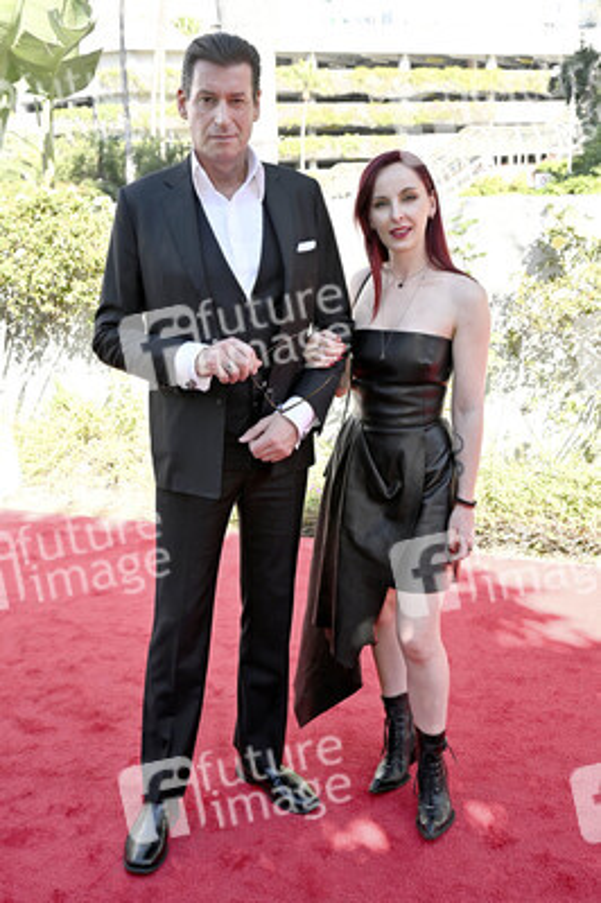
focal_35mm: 35
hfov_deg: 37.8
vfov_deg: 54.5
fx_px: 878
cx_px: 300
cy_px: 452
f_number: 5.6
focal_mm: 35
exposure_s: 1/320
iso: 500
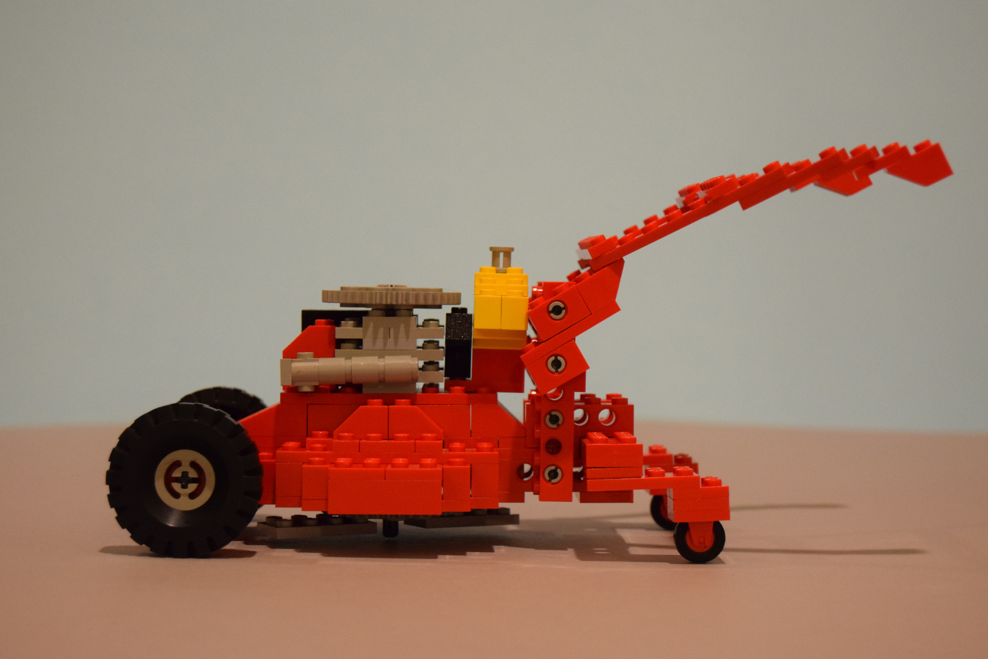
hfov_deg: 24.6
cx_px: 494
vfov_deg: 16.6
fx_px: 2264
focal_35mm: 82
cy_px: 330
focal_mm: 55
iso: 2800
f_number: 5.6
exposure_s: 1/60
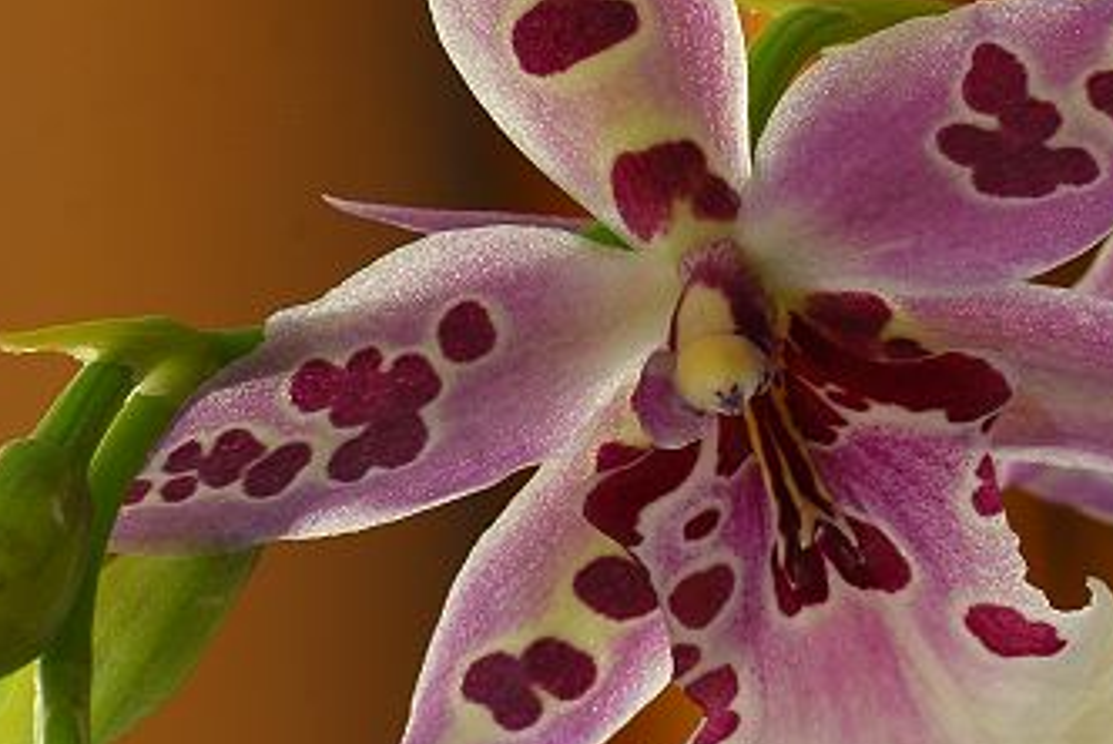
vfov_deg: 4.1
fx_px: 10459
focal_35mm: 338
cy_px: 201
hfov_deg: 6.1
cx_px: 1374
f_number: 16
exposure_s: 1/1.6
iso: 100
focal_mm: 90
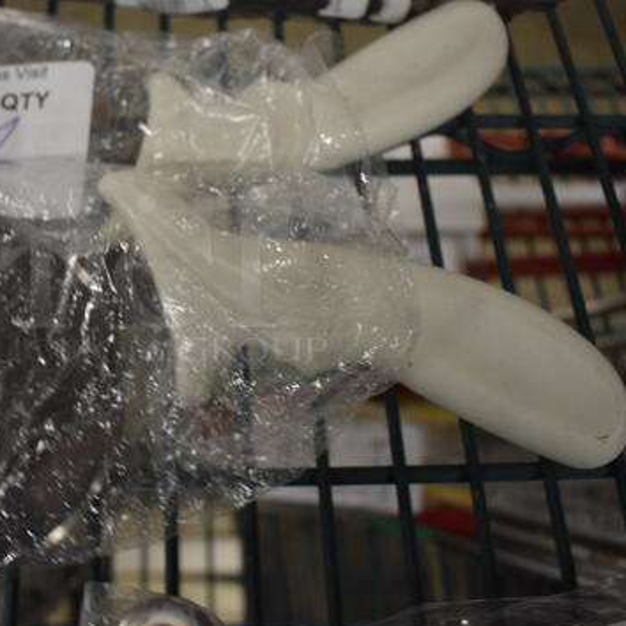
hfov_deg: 37.3
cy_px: 276
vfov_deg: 38.3
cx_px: 147
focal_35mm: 44
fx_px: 900
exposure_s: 1/60
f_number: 4.5
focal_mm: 20
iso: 800
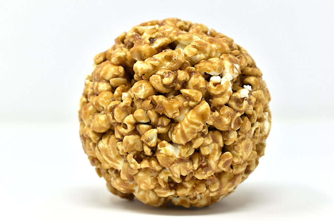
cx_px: 167
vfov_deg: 16.6
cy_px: 112
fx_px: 765
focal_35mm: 82
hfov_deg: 24.6
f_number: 8
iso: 200
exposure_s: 1/80
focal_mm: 55
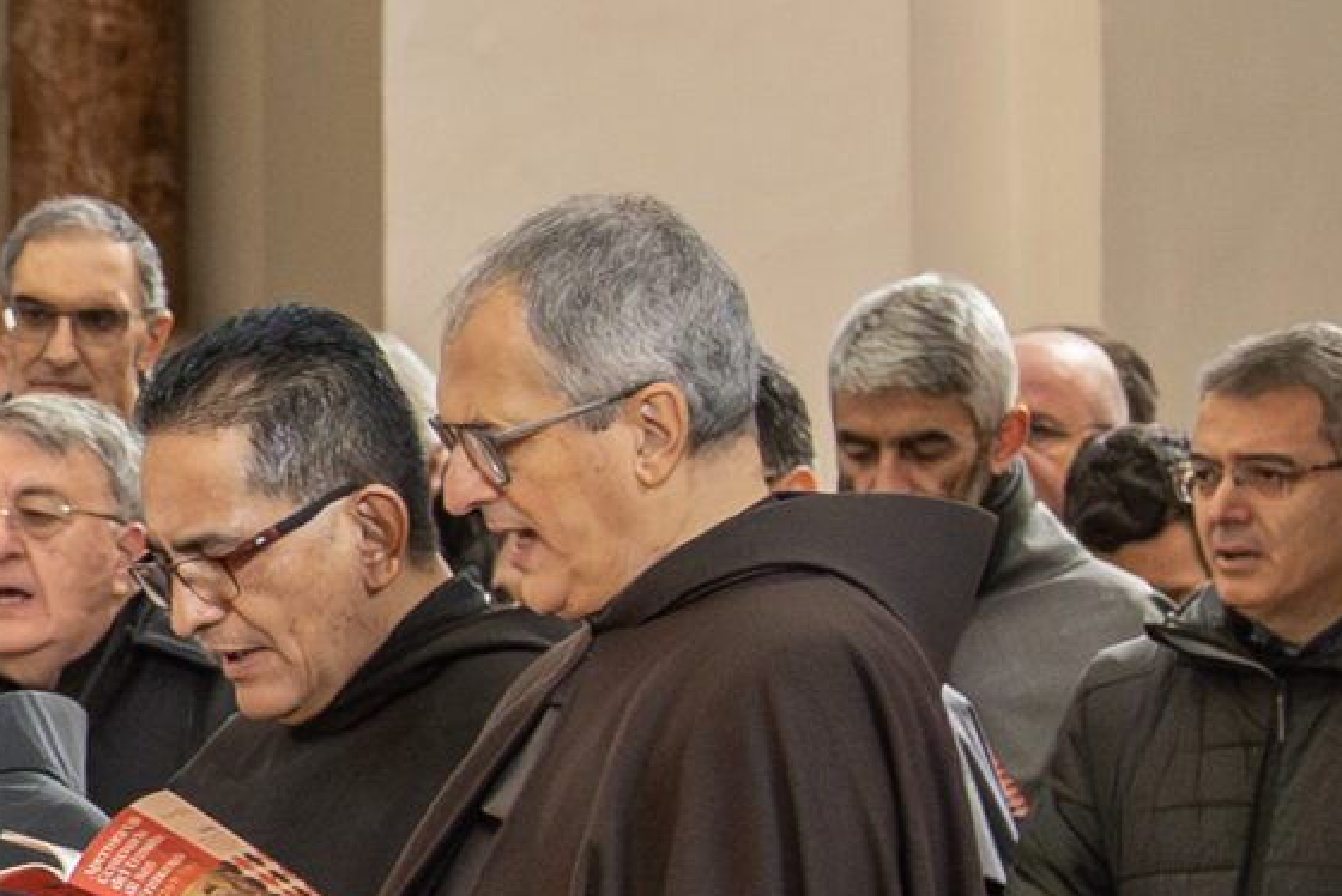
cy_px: 741
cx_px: -1433
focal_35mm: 498
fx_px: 18573
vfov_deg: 2.8
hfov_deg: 4.1
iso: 3200
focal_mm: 73
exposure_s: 1/160
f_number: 6.3
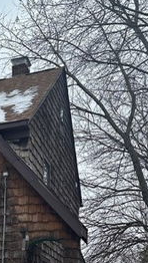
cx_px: -89
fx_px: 473
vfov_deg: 29.4
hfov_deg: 16.0
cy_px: 249
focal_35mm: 68
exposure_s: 1/1453
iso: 80
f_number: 1.78
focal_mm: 6.86
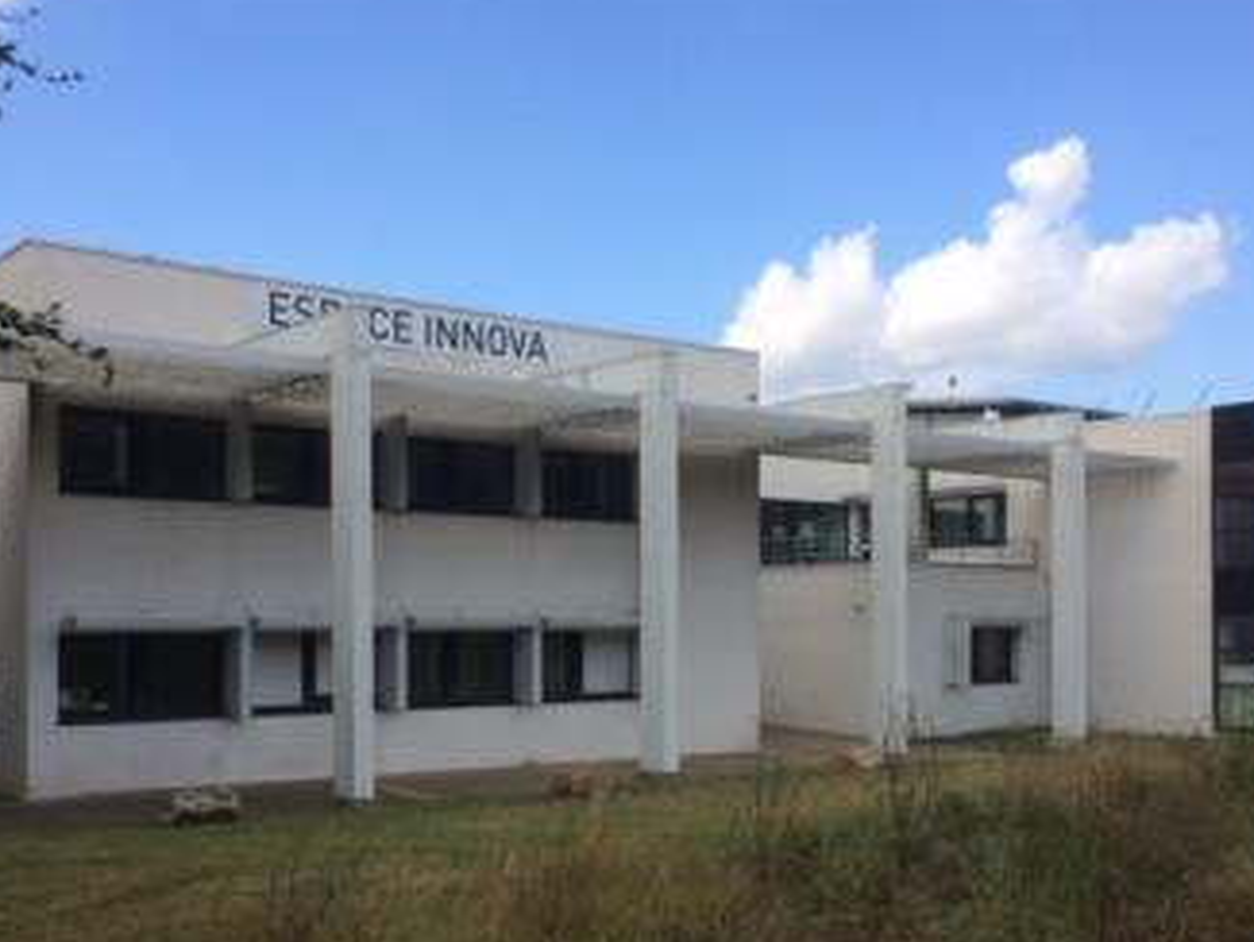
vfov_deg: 35.8
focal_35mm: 40
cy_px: 591
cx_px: 633
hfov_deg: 46.8
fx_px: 1450
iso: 32
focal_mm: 4.15
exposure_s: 1/1282
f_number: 2.2
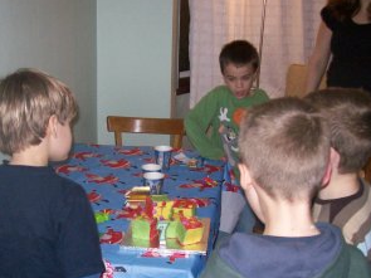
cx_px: 141
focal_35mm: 55
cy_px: 188
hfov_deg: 34.8
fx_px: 589
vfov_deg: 26.4
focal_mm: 6
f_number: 2.7
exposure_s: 1/64
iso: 200
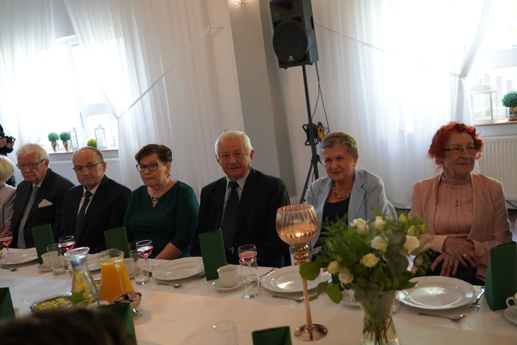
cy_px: 172
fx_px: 503
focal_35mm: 35
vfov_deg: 37.9
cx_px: 258
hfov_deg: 54.4
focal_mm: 35
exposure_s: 1/160
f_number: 4
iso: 2500
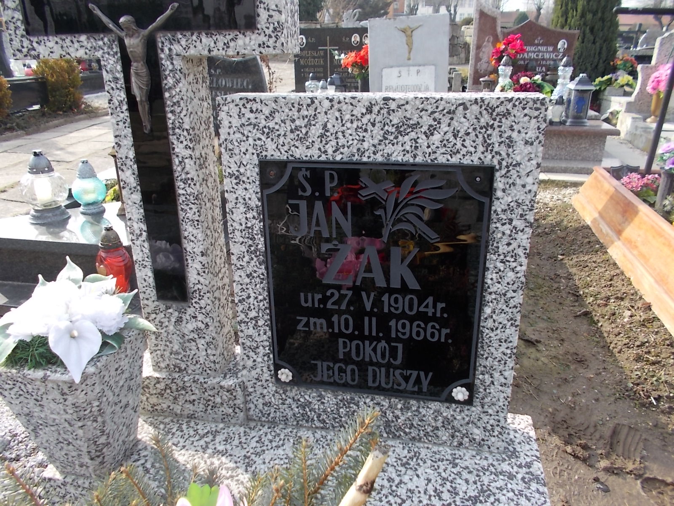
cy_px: 253
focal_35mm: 26
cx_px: 337
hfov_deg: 67.3
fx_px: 506
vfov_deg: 53.1
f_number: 3.2
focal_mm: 4.6
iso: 80
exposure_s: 1/250
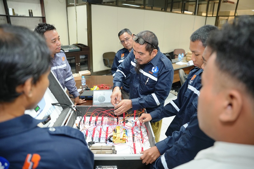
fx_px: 169
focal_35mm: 24
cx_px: 127
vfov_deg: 53.1
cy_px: 84
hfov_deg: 73.8
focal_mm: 24
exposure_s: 1/100
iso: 1000
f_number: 2.8
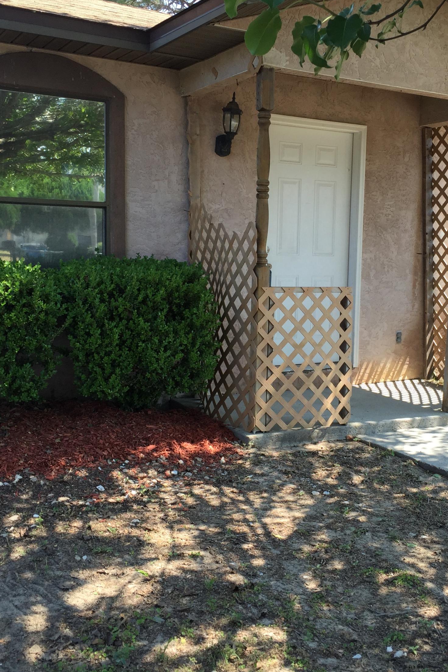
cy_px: 332
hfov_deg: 32.5
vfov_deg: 47.4
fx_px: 765
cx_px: 272
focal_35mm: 41
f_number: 2.2
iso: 32
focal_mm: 4.15
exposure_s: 1/329
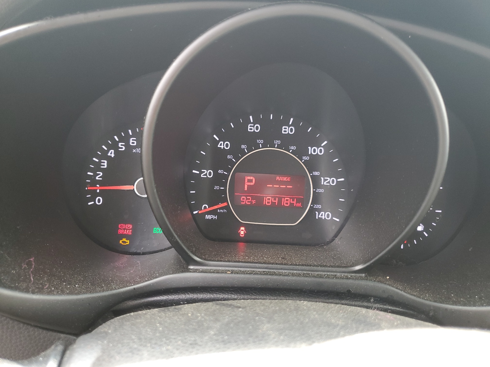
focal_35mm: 26
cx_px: 245
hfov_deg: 67.3
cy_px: 184
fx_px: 368
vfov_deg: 53.1
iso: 77
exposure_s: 1/60.2
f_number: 1.5
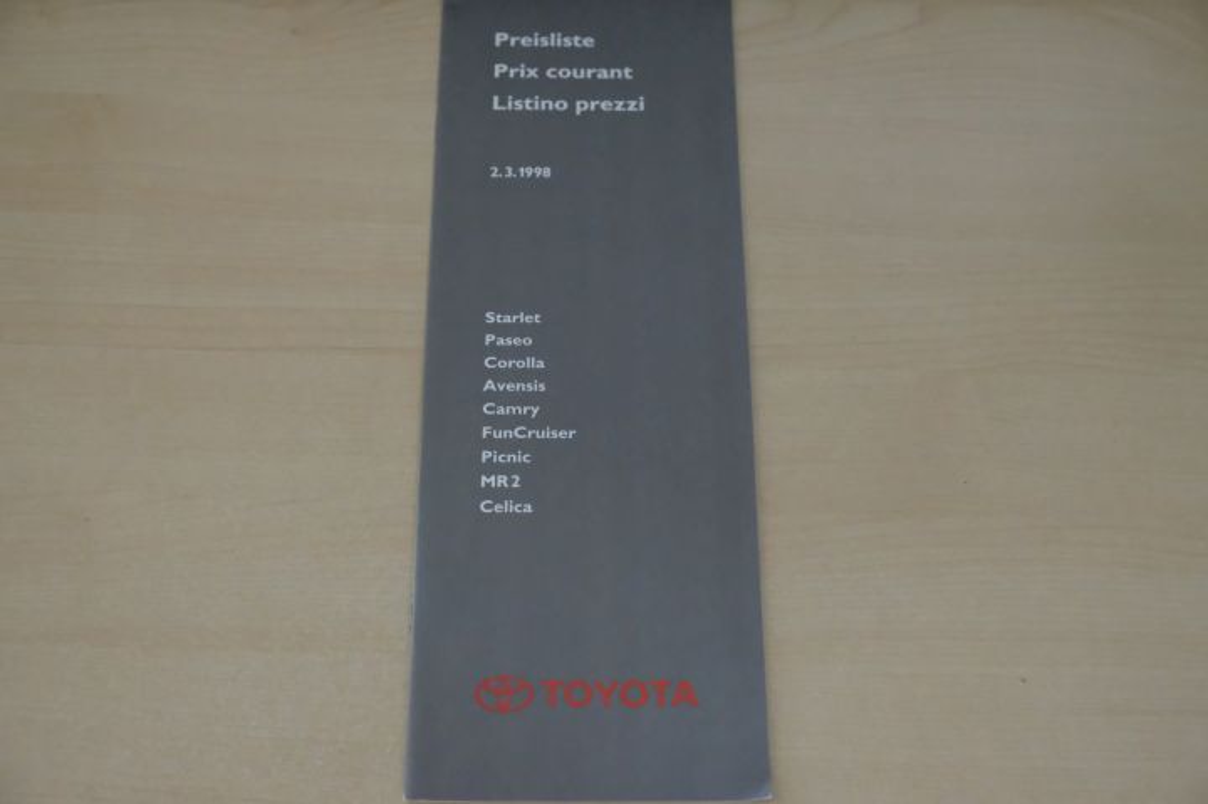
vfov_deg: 28.6
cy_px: 402
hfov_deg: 41.9
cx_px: 604
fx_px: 1576
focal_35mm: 47
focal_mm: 31.5
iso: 12800
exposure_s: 1/250
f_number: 5
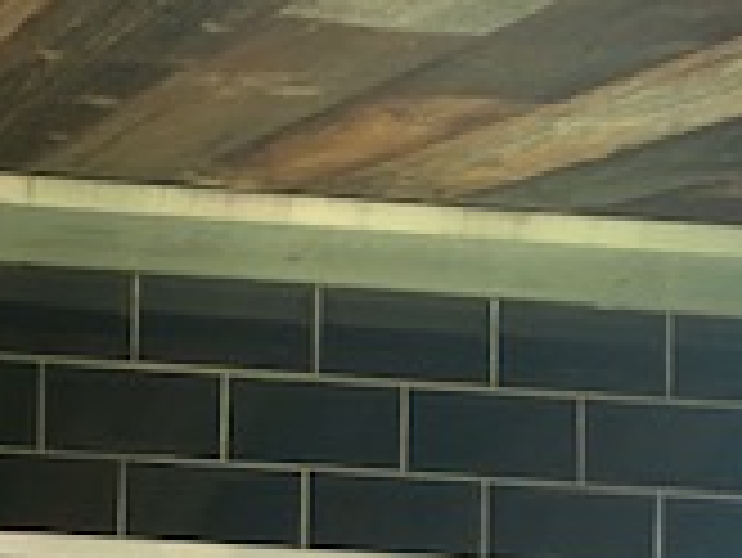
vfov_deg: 13.1
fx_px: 2167
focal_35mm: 101
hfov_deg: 18.0
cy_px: 1040
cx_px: -256
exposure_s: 1/121
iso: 32
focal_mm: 4.25
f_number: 1.8
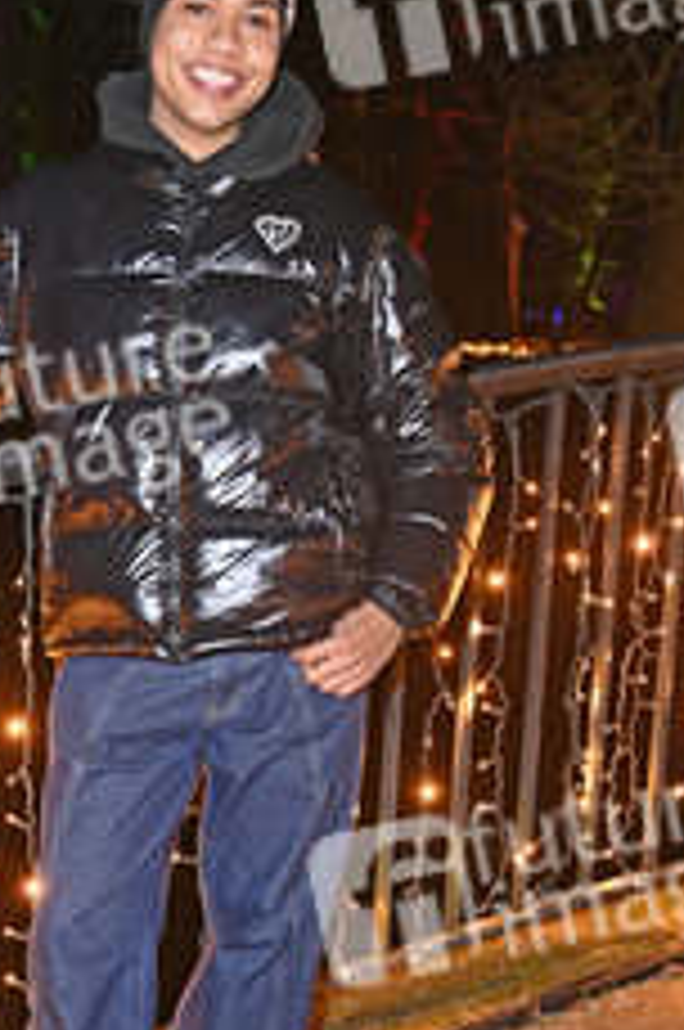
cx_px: 130
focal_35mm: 63
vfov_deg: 31.8
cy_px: 657
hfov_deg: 21.2
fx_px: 1801
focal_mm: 36
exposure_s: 1/40
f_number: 4
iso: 2500
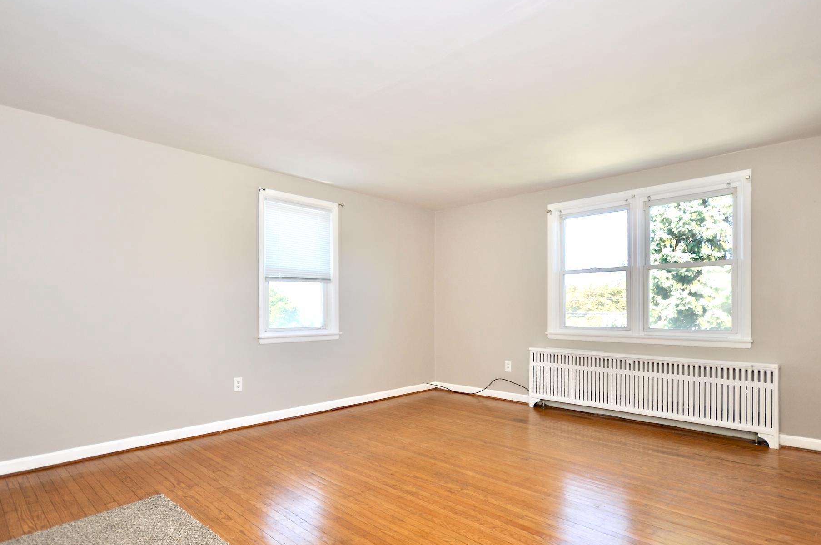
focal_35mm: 17
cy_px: 303
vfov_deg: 70.1
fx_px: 387
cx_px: 407
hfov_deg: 93.3
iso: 100
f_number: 4
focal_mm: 10
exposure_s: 1/60
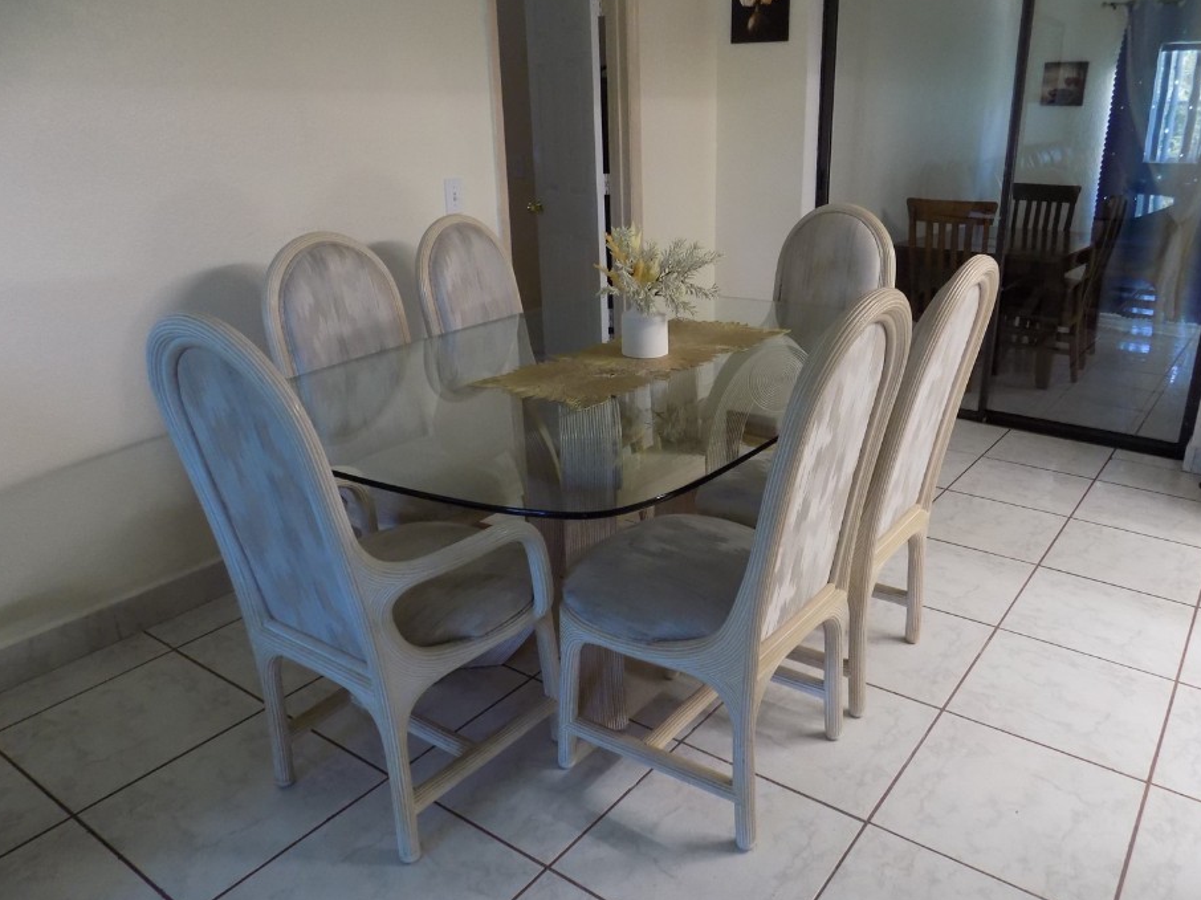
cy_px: 460
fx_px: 902
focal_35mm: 26
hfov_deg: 67.1
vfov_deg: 53.0
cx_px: 665
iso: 220
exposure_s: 1/30
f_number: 3.1
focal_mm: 4
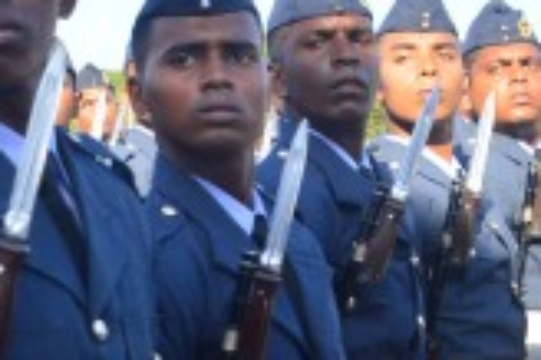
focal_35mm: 220
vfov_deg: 6.2
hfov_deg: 9.3
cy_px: 254
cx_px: 23
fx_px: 3303
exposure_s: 1/200
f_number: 10
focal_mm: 40
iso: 200
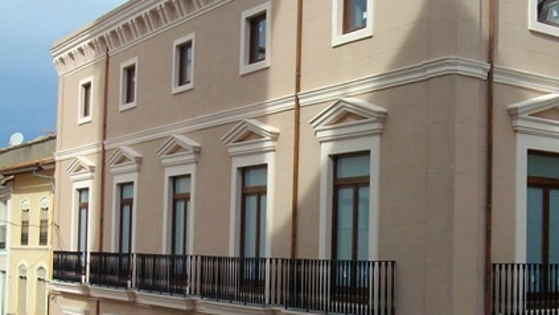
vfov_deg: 18.2
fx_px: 978
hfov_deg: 31.3
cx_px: 426
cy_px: 218
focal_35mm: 66
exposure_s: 1/419
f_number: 5.5
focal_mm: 5.7
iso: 80
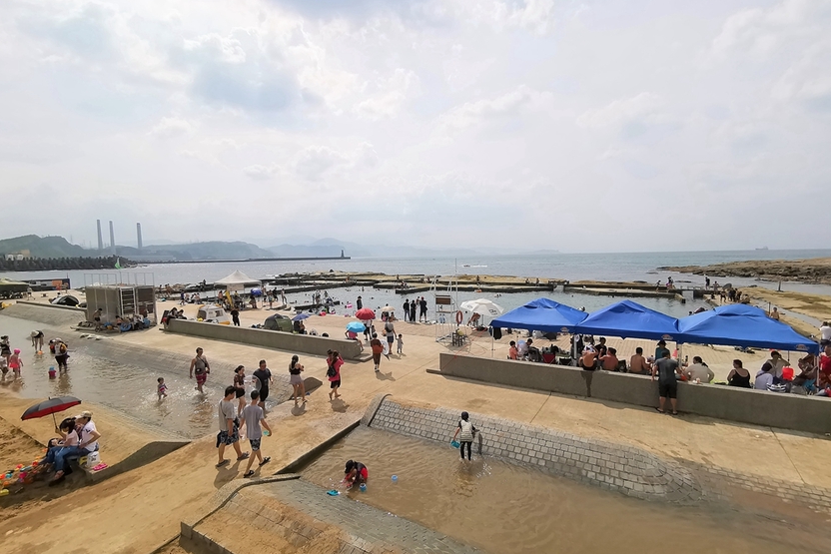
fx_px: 392
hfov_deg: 93.3
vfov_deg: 70.5
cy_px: 283
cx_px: 418
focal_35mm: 17
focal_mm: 2.35
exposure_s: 1/2793
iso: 50
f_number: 2.2
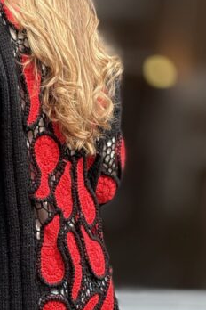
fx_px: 2463
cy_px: 204
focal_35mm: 287
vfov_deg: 7.2
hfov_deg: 4.8
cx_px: 37
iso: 50
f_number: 2.8
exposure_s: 1/470
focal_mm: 15.66
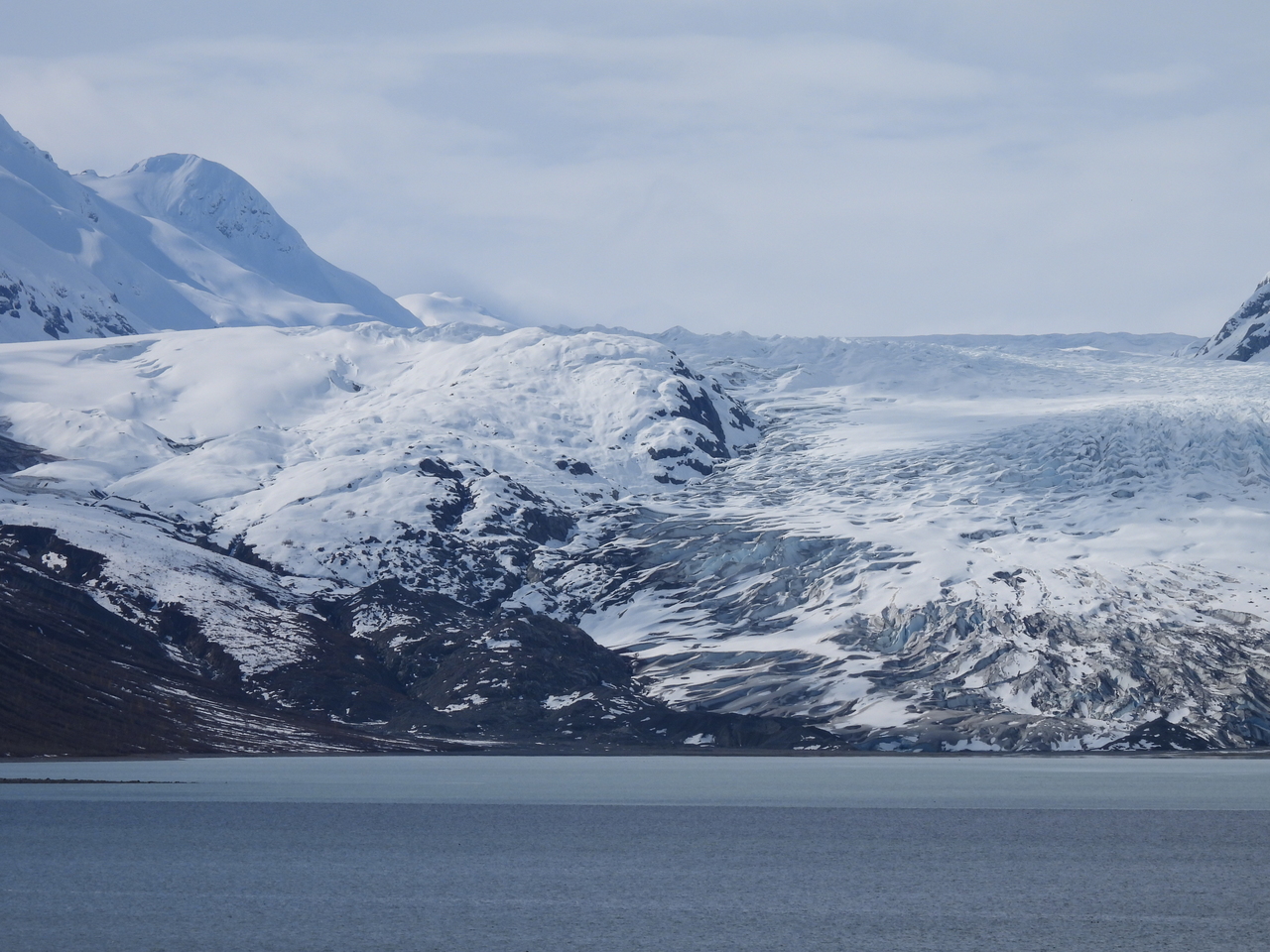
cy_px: 476
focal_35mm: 220
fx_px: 8071
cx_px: 635
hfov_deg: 9.0
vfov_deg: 6.8
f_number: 5.6
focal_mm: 39.3
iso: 100
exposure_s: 1/1600
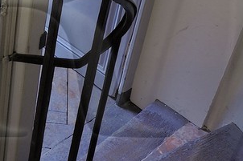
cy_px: 7
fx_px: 715
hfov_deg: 18.1
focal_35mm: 106
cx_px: -65
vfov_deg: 12.8
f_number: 16
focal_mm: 20
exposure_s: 2.5
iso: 200
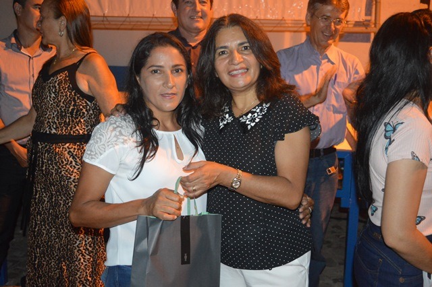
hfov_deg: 42.3
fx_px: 558
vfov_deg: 28.9
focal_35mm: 46
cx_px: 216
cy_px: 144
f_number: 4.2
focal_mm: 31
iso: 3200
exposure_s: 1/60
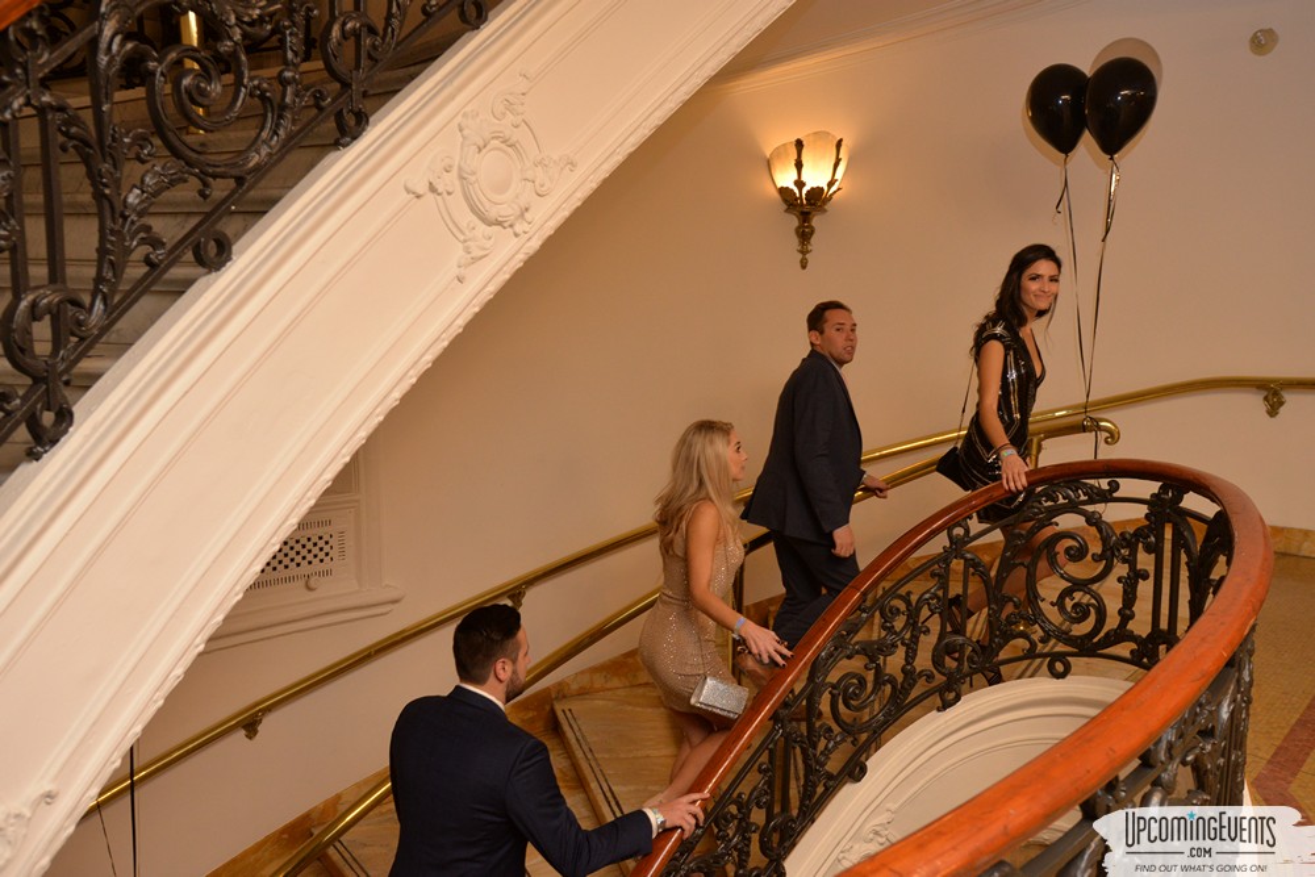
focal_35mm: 32
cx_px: 658
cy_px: 438
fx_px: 1169
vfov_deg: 41.1
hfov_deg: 58.7
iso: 2000
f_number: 5
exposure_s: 1/160
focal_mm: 32
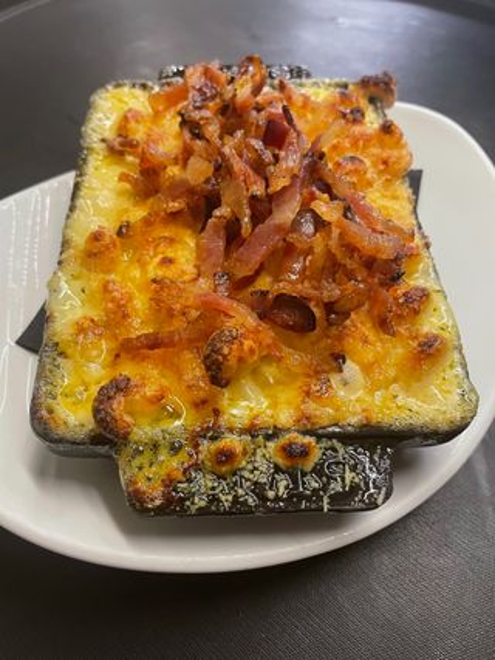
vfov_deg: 67.3
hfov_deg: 53.1
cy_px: 330
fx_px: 495
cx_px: 248
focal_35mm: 26
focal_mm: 4.2
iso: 200
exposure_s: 1/50
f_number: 1.6
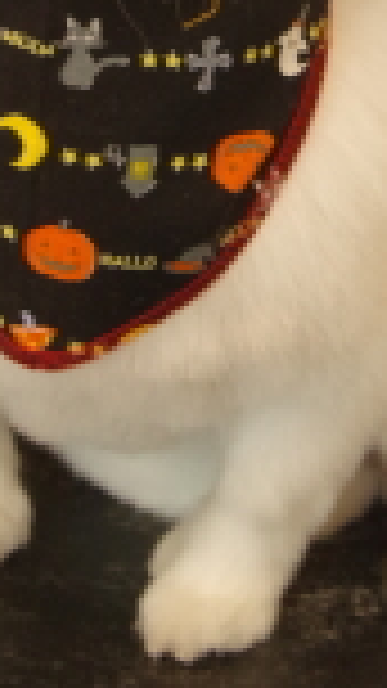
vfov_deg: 13.4
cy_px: -126
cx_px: 216
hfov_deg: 7.8
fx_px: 2847
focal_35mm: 156
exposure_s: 1/30
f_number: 7.1
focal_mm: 38
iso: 3200
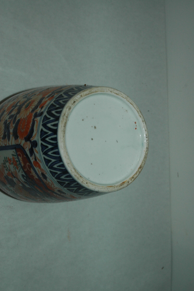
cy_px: 146
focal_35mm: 52
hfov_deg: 25.7
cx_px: 97
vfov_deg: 37.9
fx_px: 425
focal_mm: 35
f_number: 7.1
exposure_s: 1/125
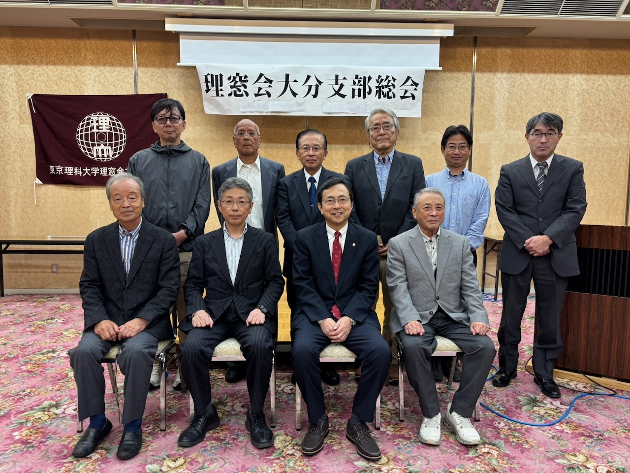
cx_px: 315
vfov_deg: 53.1
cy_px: 236
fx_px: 473
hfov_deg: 67.3
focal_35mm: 26
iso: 100
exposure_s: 1/60
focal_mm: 5.96
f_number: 1.6
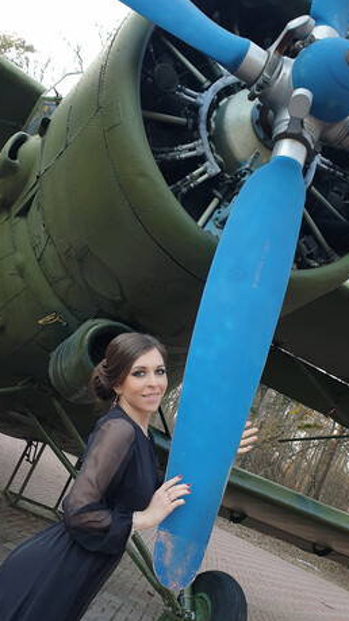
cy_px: 392
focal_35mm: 37
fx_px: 609
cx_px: 176
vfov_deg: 53.4
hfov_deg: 32.0
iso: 80
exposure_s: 1/100
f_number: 2.4
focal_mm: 4.3
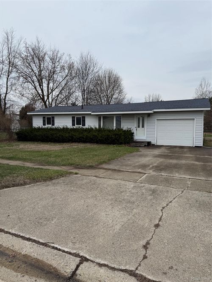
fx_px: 196
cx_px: 106
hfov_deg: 56.8
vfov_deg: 71.6
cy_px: 141
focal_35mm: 24
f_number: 1.78
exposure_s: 1/4975
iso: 80
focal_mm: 6.76
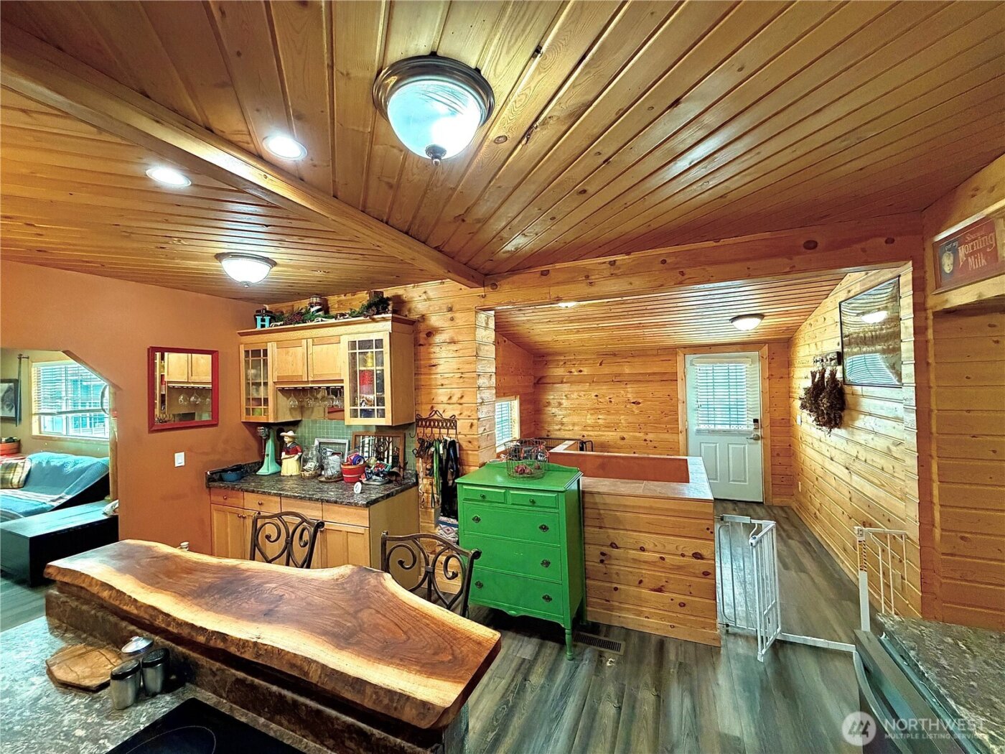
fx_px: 406
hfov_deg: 102.1
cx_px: 502
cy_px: 377
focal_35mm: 14
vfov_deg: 85.7
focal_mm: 2.22
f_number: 2.2
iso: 800
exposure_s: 1/60
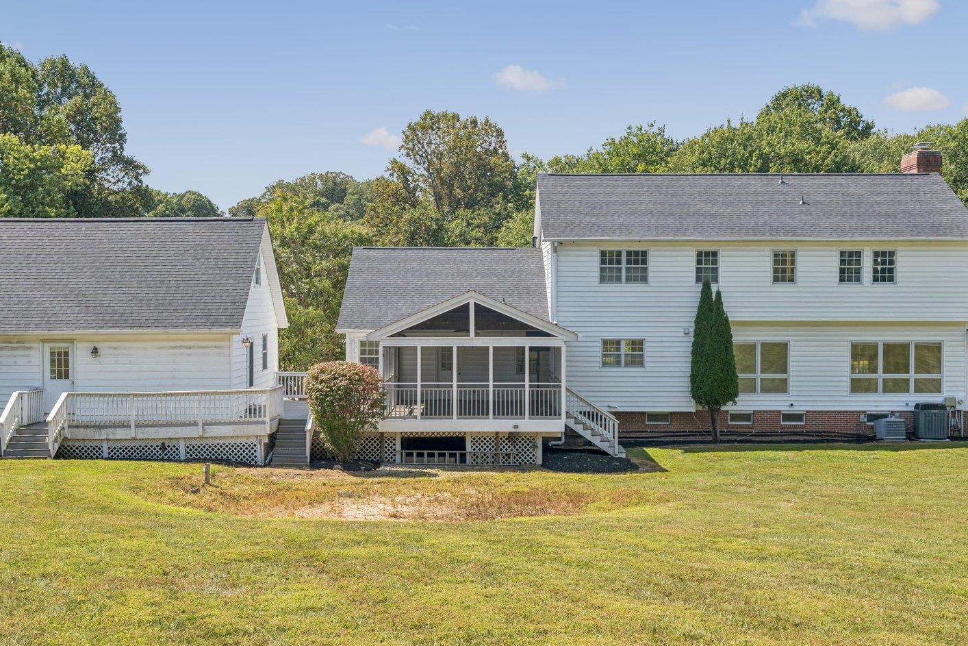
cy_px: 320
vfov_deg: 31.4
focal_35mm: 43
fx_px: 1149
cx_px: 466
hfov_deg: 45.7
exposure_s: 1/350
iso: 200
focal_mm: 29.5
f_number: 9.5
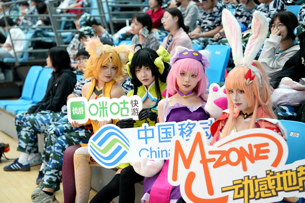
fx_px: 593
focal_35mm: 70
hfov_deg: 28.8
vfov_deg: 19.4
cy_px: 102
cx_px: 152
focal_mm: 70
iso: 3200
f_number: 2.8
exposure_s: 1/320
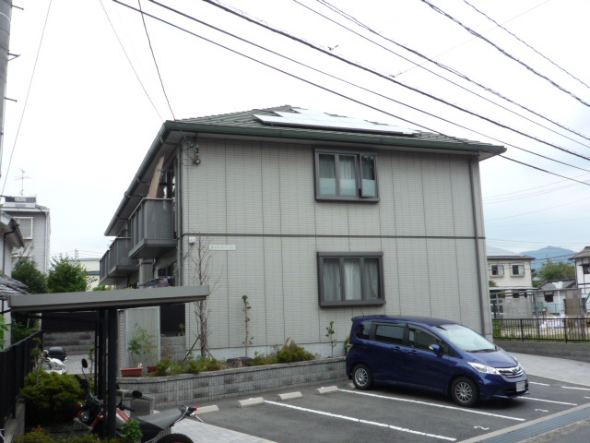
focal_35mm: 36
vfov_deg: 39.7
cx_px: 295
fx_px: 614
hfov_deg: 51.4
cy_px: 222
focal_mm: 4.4
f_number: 4
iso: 100
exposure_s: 1/500
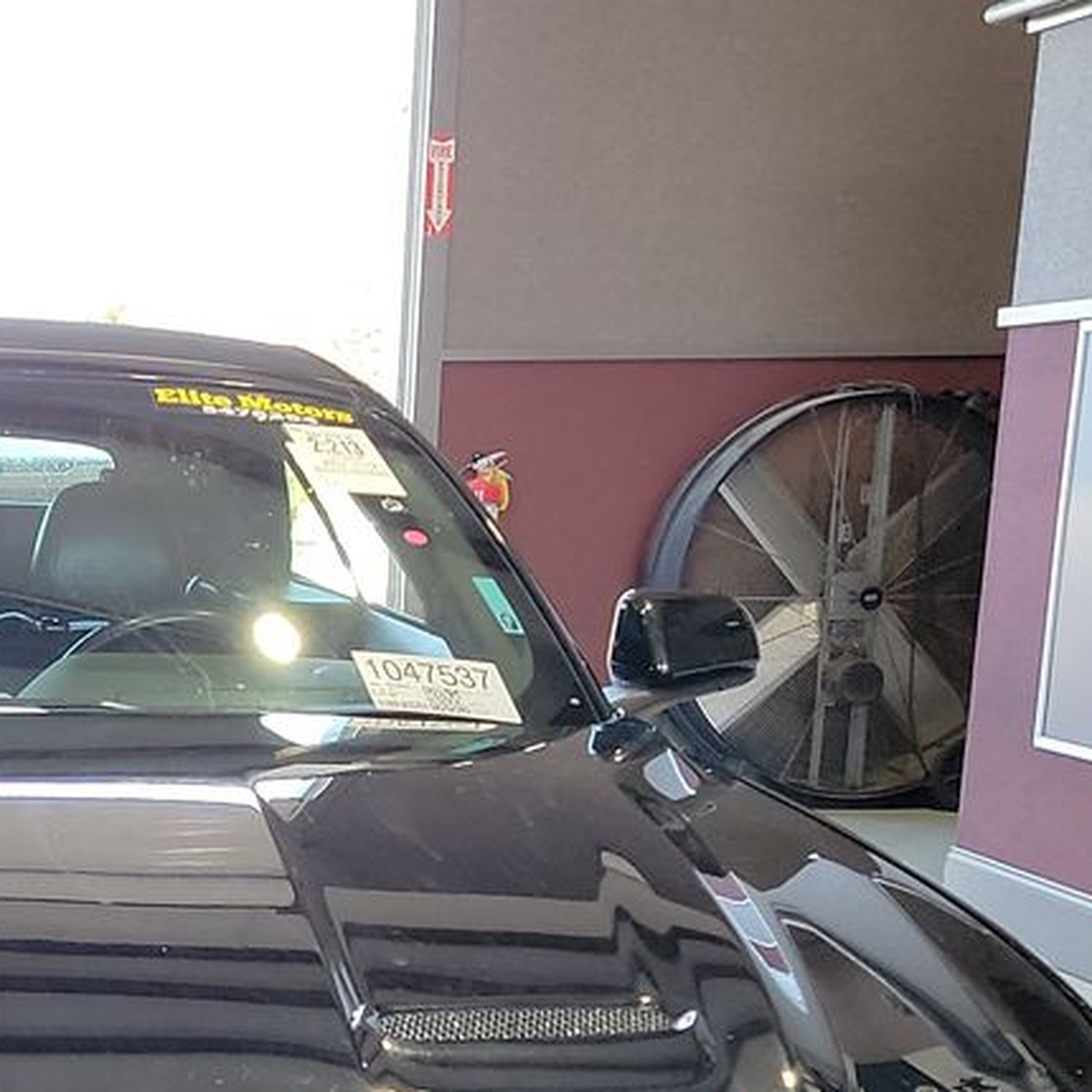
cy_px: 1227
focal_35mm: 79
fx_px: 2820
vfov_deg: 20.8
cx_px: -97
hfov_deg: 20.9
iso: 293
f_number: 1.8
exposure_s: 1/59
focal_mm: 6.7
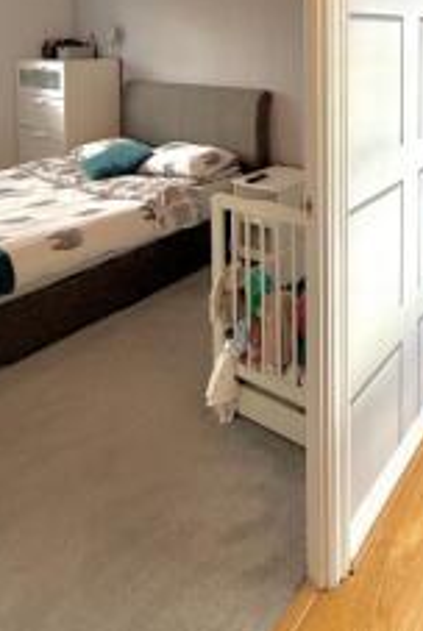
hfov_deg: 42.4
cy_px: 57
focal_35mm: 28
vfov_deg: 56.0
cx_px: 387
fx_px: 492
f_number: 2.2
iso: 50
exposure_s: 1/100
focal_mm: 2.22
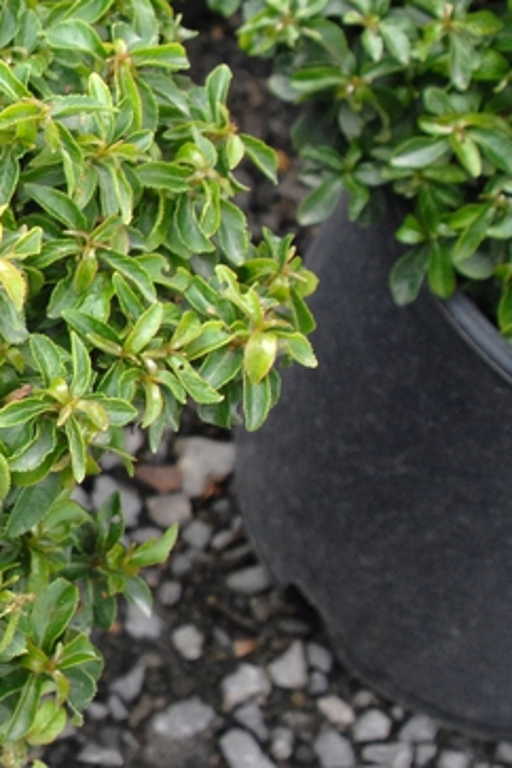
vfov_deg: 16.1
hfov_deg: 10.1
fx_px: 2709
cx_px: -468
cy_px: 263
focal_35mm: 127
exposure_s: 1/125
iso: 400
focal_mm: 30
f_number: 5.6
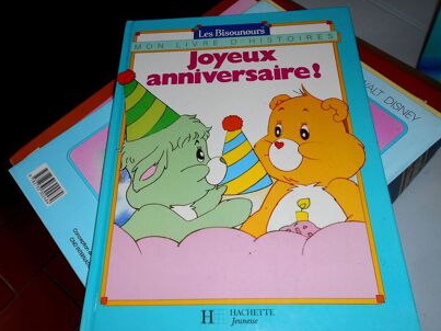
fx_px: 395
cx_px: 206
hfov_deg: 58.3
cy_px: 163
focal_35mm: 31
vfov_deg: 45.4
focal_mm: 4.6
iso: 80
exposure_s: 1/25
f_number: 3.2
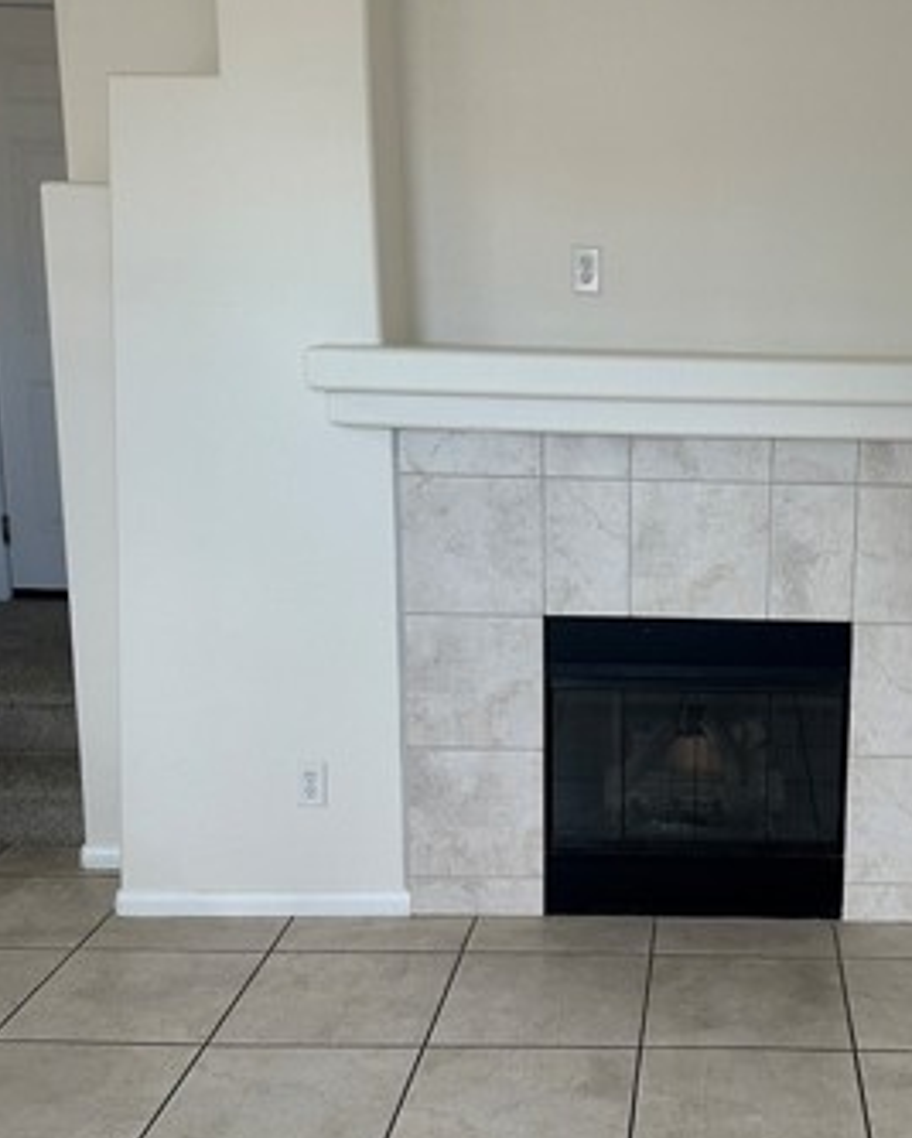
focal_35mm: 45
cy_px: 612
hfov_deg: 32.5
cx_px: 734
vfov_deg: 41.1
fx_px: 1516
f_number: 1.78
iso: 160
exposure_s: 1/120
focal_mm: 6.86
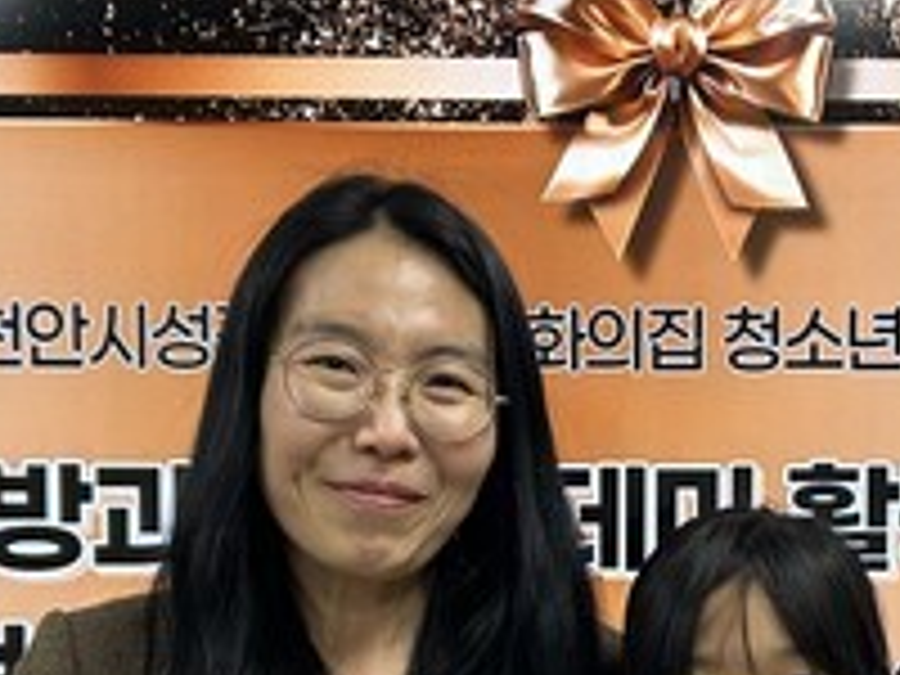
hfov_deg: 24.9
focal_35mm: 78
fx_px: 2028
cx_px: 590
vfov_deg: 18.6
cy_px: 594
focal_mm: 5.7
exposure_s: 1/120
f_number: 1.5
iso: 80
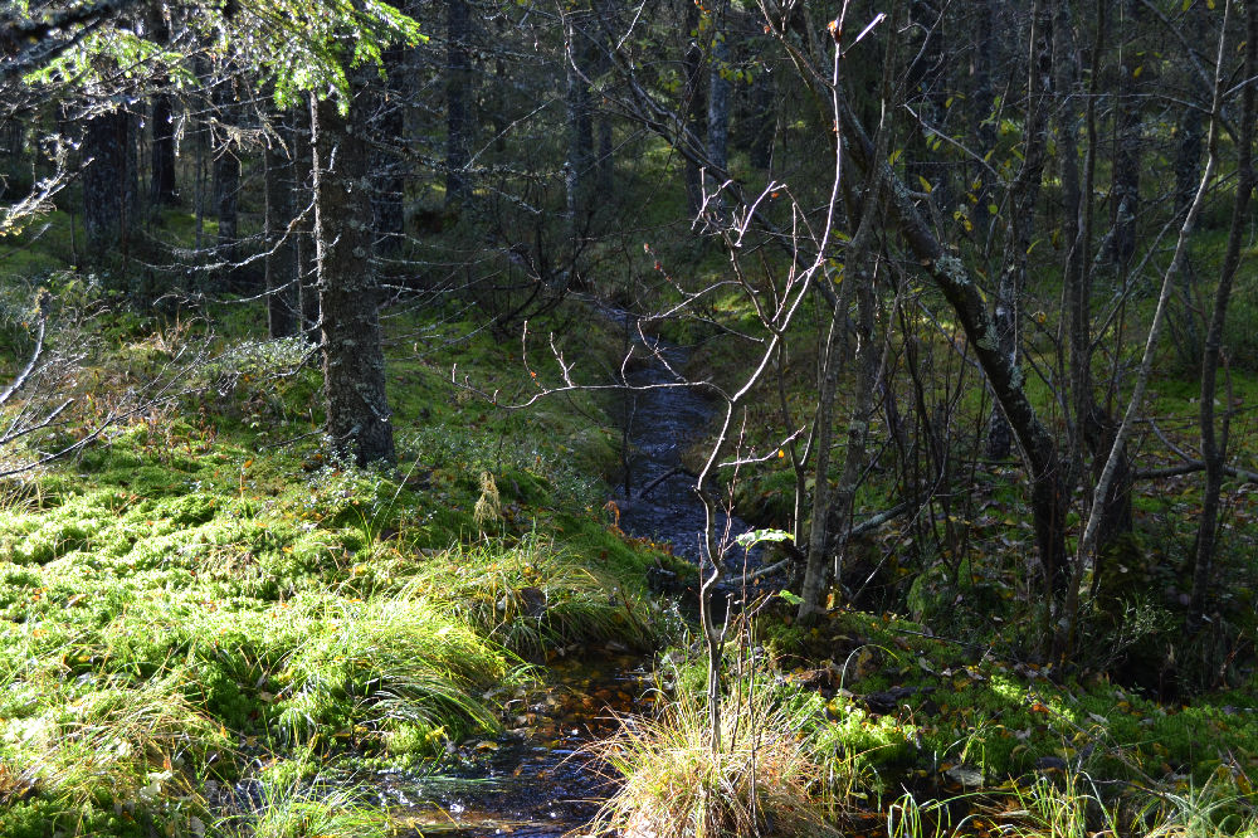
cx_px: 629
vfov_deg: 28.1
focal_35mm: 48
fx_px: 1677
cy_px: 419
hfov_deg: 41.1
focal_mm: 32
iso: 400
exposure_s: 1/125
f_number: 5.6
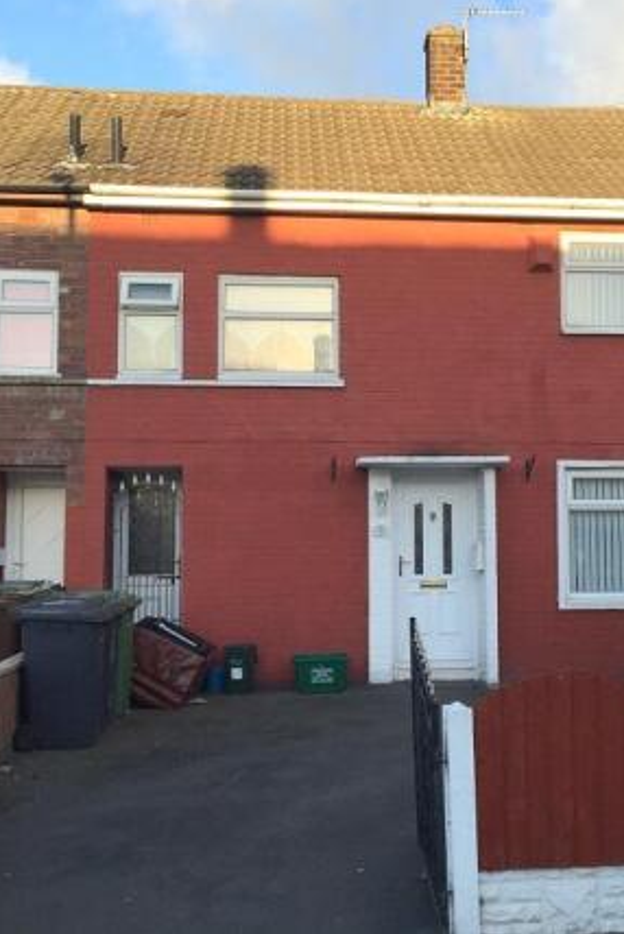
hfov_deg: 32.5
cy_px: 459
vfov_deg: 47.4
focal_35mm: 41
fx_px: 1064
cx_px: 406
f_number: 2.2
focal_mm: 4.15
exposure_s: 1/408
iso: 32
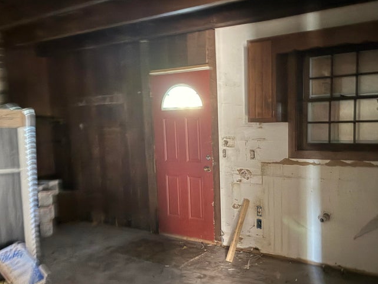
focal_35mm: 32
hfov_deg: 55.7
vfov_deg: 44.0
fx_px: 349
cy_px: 168
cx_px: 251
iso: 1250
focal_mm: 6.76
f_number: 1.78
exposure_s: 1/13
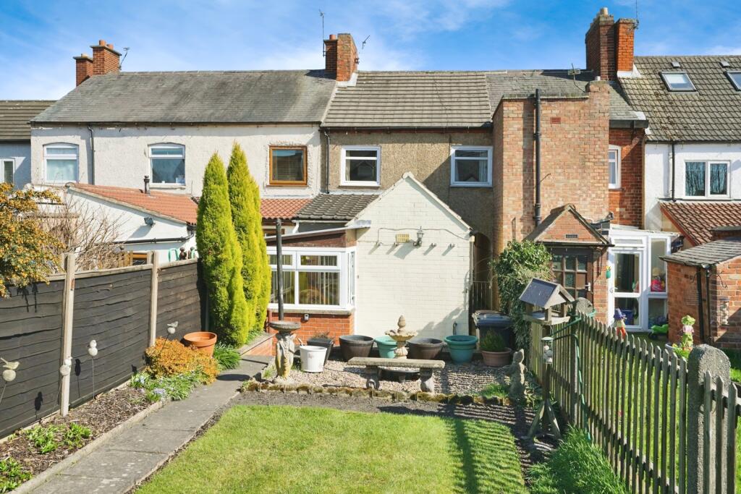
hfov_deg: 60.3
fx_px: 638
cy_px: 247
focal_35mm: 31
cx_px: 370
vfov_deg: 42.3
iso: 1250
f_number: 7.1
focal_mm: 31
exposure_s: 1/4000
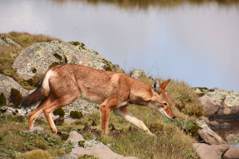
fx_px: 2988
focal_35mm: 450
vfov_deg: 3.1
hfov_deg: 4.6
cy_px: 80
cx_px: 120
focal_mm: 300
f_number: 8
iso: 640
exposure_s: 1/1600
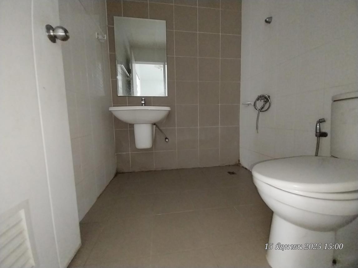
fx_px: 134
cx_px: 179
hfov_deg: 106.2
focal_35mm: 13
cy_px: 134
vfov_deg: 89.9
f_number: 2.2
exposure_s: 1/14
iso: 500
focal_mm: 1.3
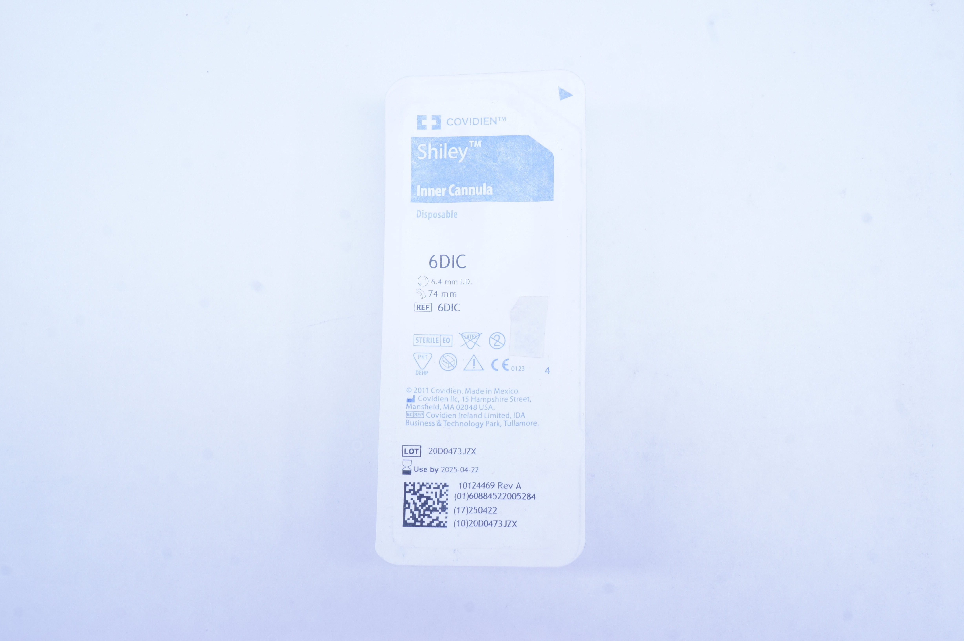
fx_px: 1284
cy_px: 320
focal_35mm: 48
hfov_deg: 41.2
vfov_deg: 28.0
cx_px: 482
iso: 400
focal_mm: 32
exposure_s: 1/13
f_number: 14
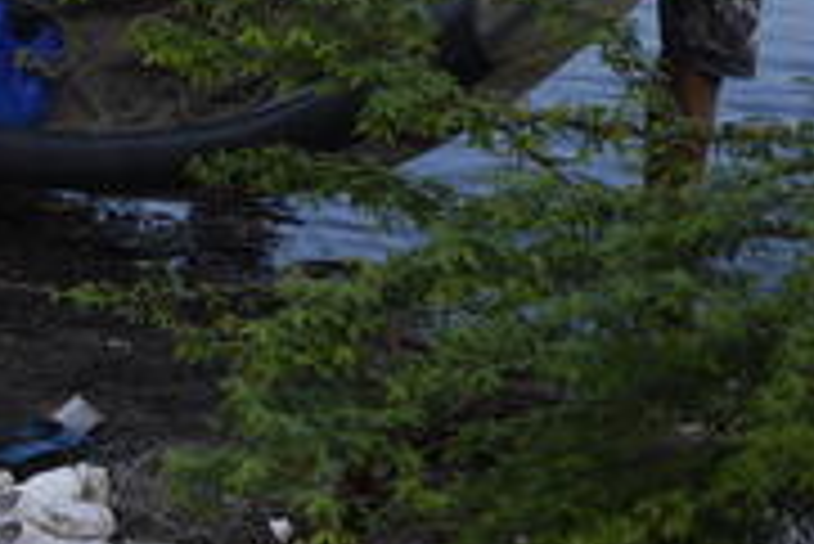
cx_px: -288
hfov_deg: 14.2
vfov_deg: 9.8
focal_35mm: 138
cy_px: -108
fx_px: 3123
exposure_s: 1/500
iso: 100
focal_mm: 50
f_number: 4
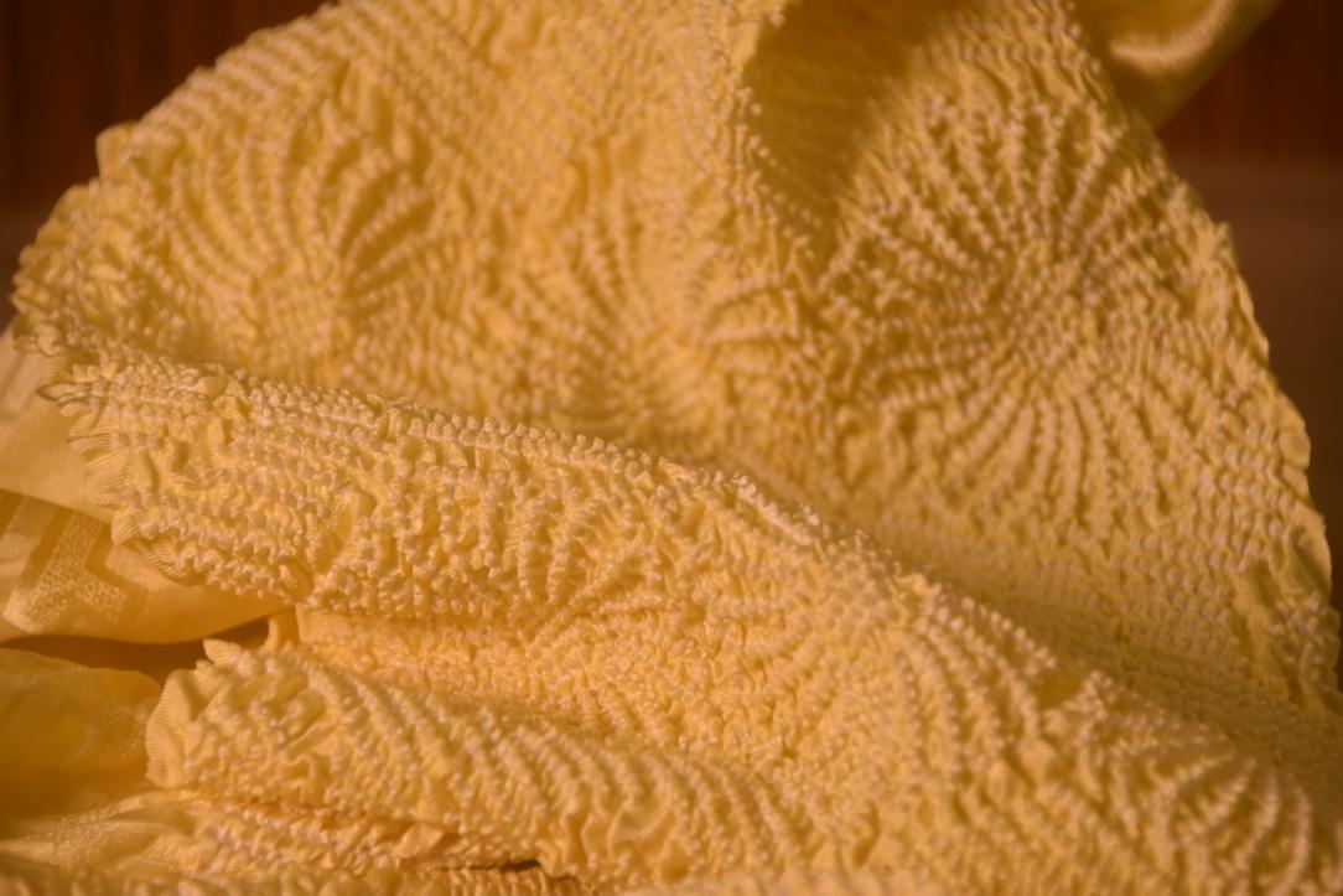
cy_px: 448
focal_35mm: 375
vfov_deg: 3.7
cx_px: 672
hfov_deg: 5.5
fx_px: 13990
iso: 800
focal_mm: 250
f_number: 6.3
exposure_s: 1/160
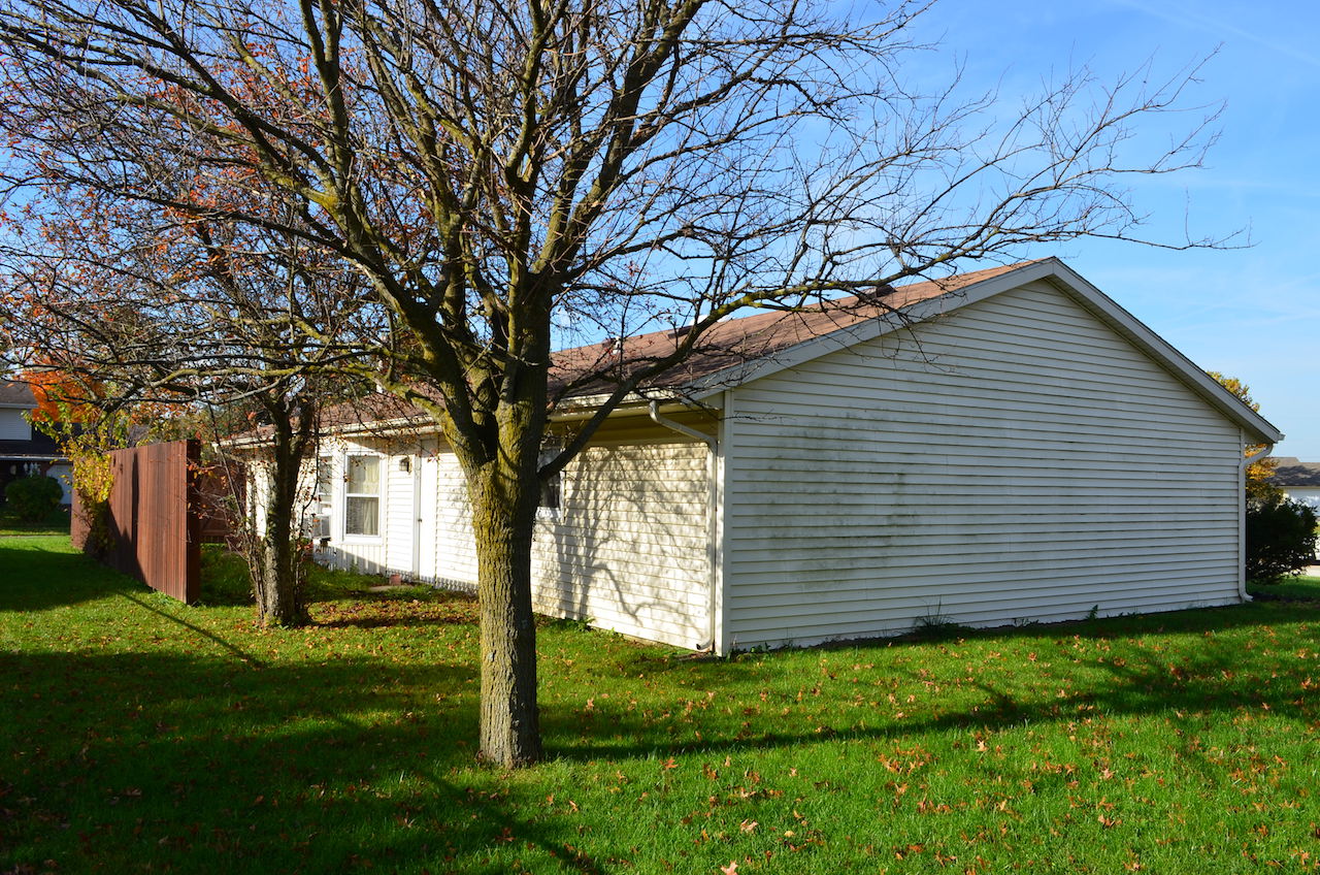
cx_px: 660
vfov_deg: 43.4
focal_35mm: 30
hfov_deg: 62.0
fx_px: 1098
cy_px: 438
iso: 220
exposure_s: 1/250
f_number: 10
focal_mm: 20
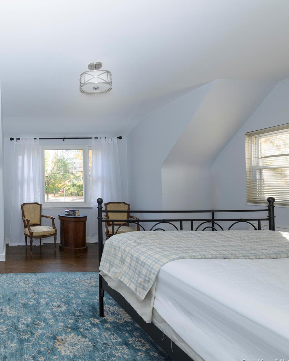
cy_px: 181
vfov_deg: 75.0
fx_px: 235
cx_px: 14
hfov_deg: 52.9
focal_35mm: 22
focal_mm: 15
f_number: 7.1
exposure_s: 1/60
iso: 250
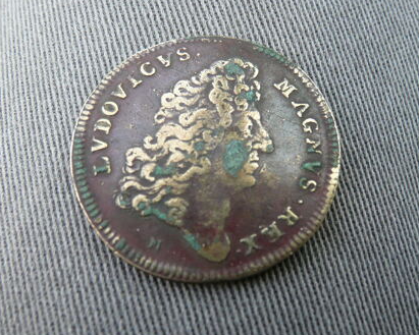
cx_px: 218
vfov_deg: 36.5
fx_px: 509
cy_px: 165
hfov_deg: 44.8
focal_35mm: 41
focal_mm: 4.9
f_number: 3.4
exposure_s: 1/40
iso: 100
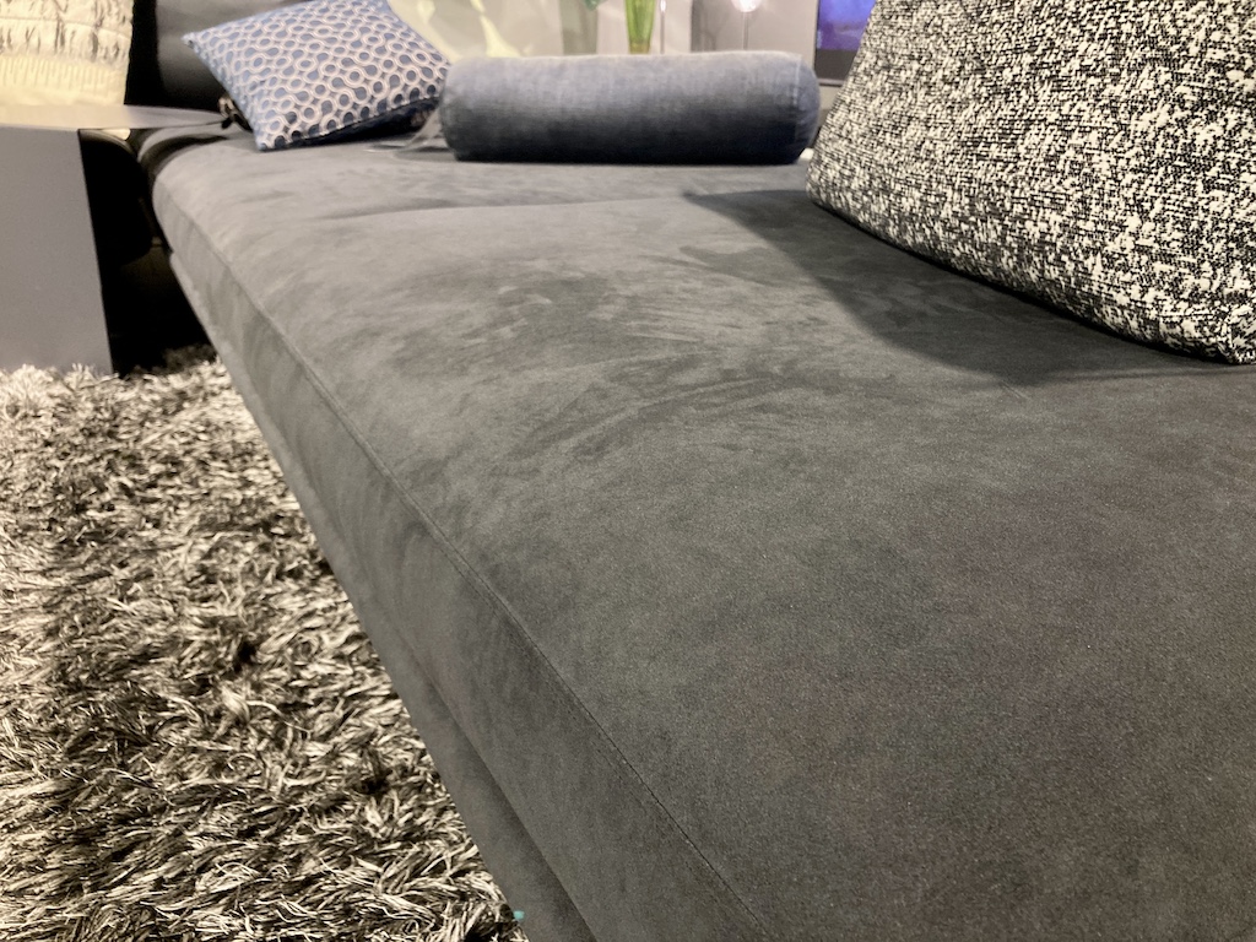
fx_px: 1016
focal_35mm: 28
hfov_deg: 63.4
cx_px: 628
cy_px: 471
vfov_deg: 49.7
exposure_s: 1/40
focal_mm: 3.99
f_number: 1.8
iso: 320
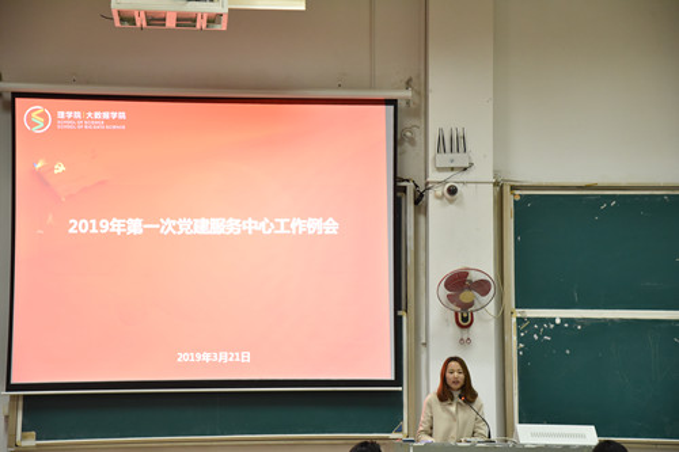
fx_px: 1735
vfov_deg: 14.9
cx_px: 340
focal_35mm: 92
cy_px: 226
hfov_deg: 22.1
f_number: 6.3
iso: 4000
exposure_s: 1/60
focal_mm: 92
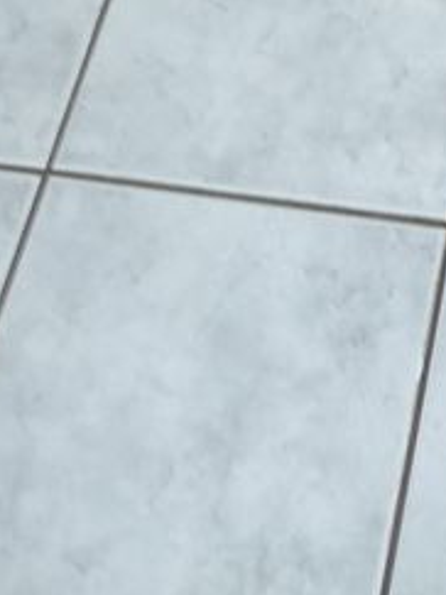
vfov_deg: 14.9
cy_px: -602
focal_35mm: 107
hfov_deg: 13.2
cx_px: 618
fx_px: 1840
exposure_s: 1/25
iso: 245
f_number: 1.8
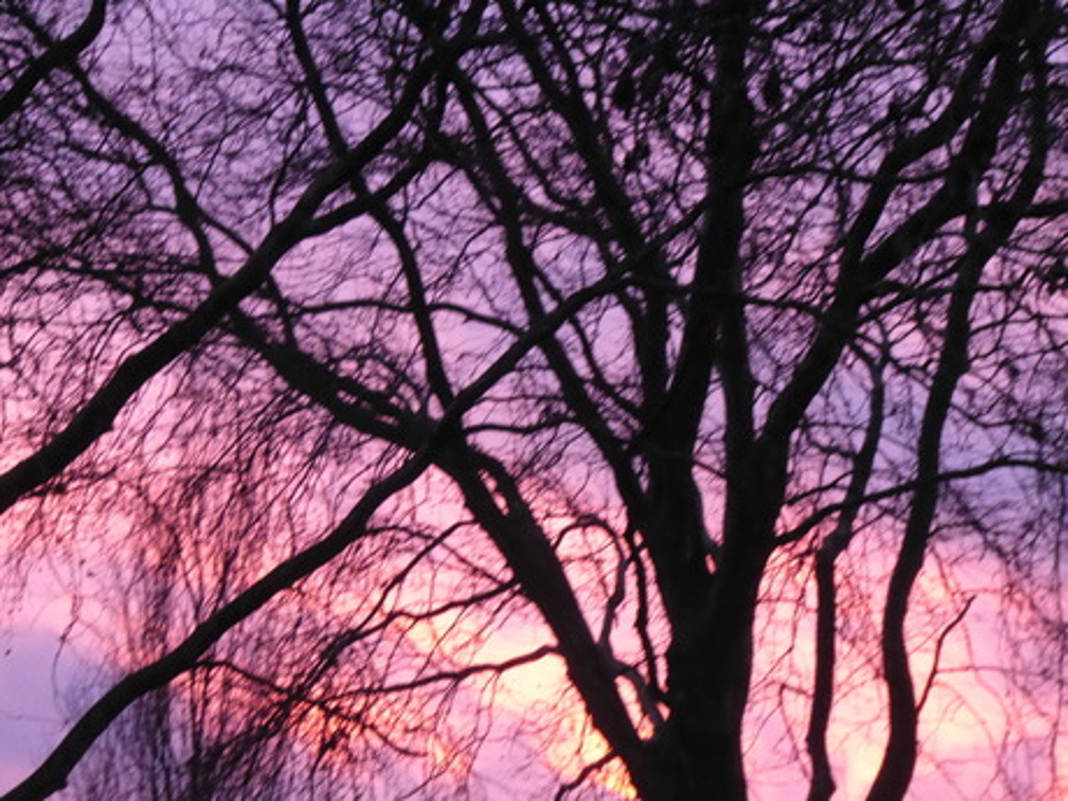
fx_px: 6356
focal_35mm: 206
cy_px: 400
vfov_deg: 7.2
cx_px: 534
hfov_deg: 9.6
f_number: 5.6
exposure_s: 1/8
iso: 1250
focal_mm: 33.2
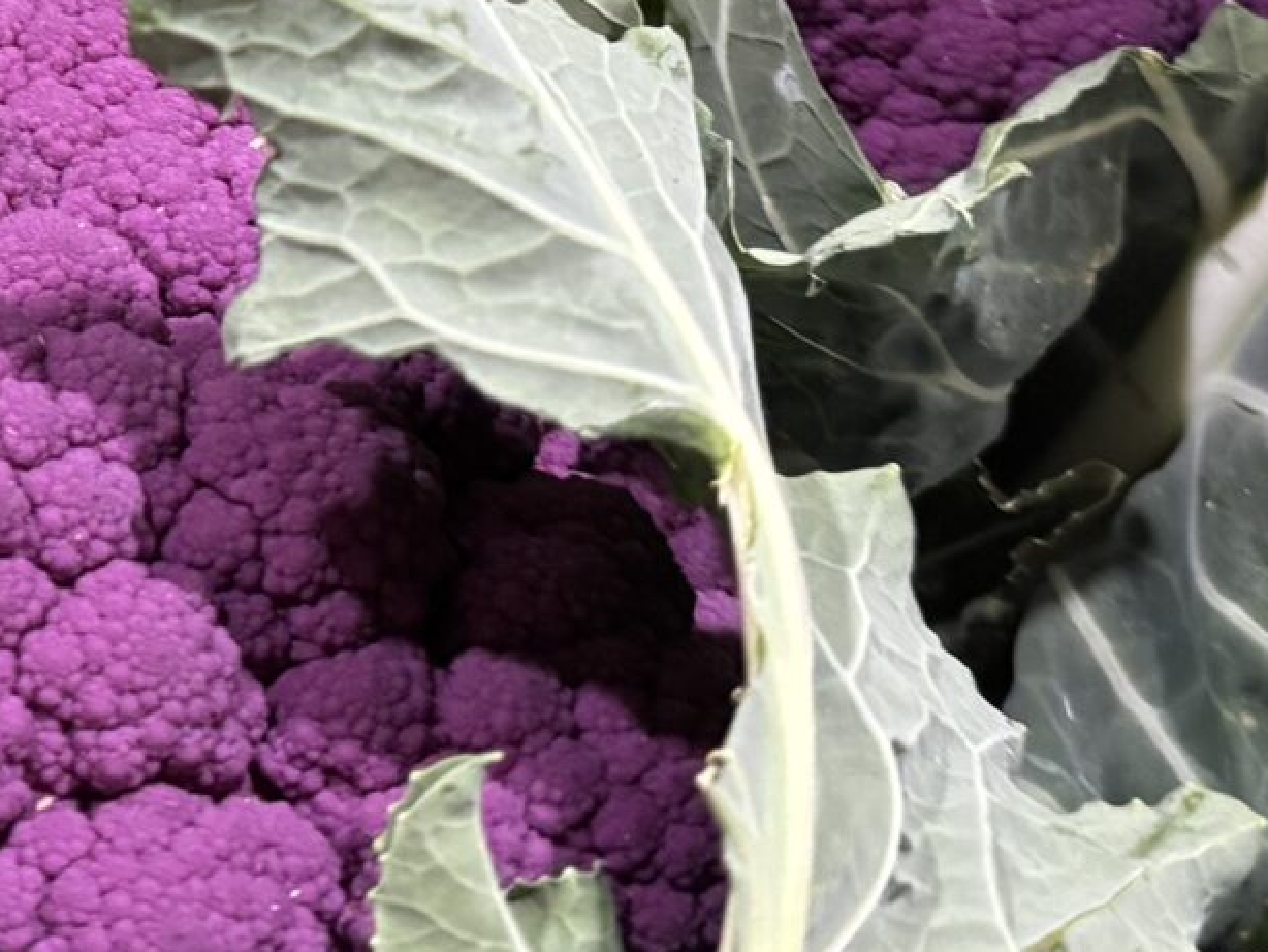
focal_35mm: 100
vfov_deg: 14.3
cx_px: -103
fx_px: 3664
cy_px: -213
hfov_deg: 18.9
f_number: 1.78
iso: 400
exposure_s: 1/50
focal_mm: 6.76
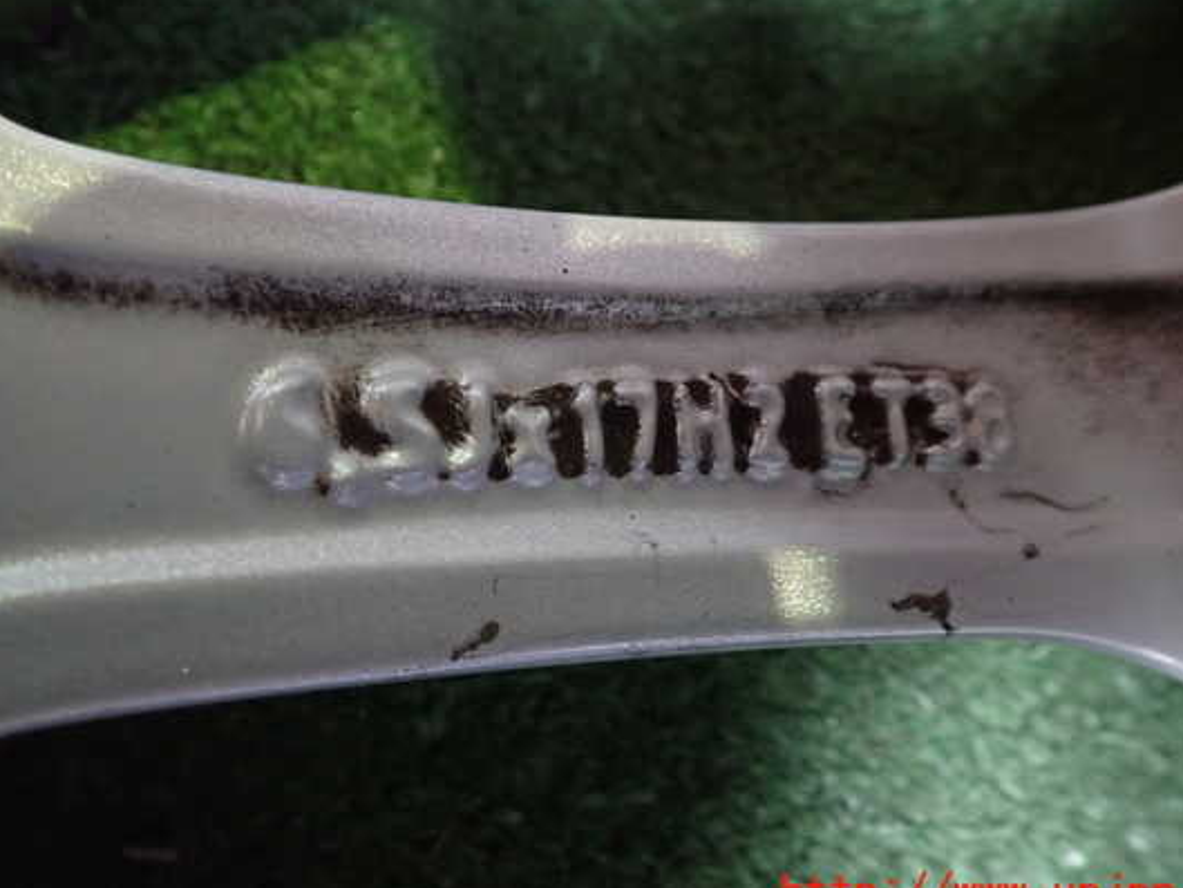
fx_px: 1162
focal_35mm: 34
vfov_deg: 41.8
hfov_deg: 53.9
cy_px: 421
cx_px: 615
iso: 800
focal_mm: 5.4
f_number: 2.3
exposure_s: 1/20
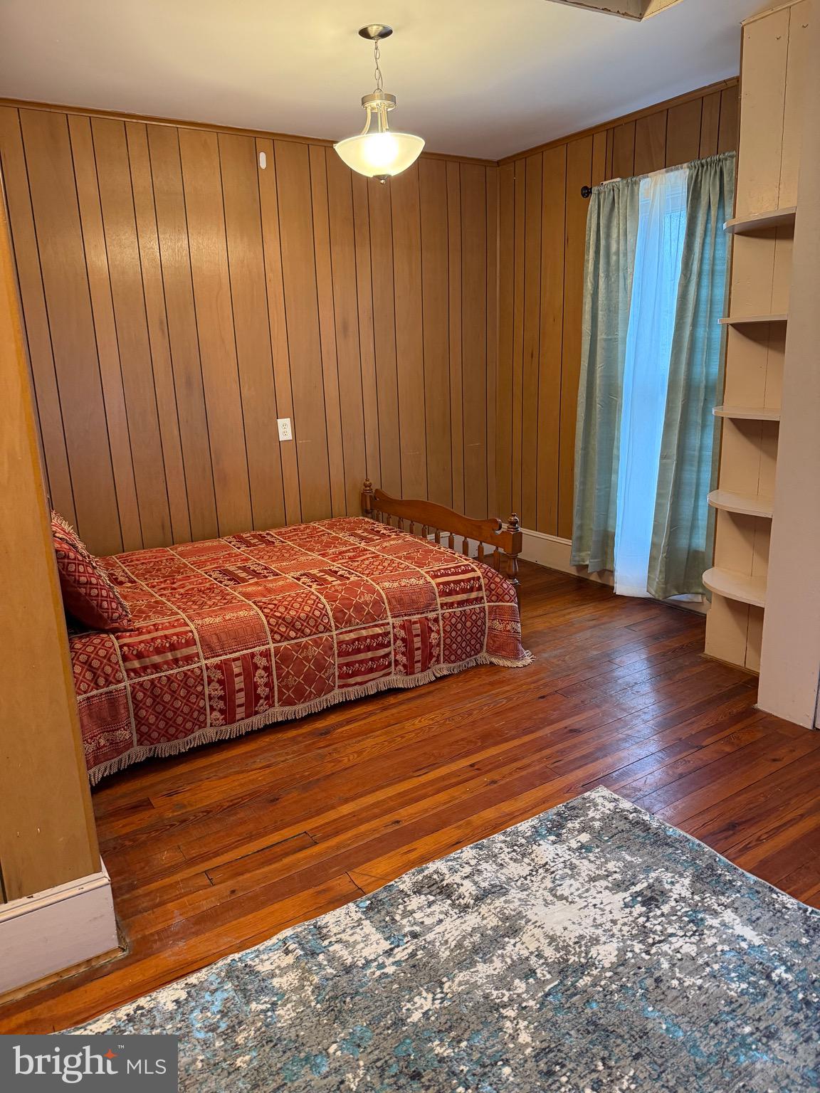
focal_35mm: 24
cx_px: 410
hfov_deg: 56.8
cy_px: 546
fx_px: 758
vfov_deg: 71.6
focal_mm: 6.76
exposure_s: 1/60
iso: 400
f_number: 1.78
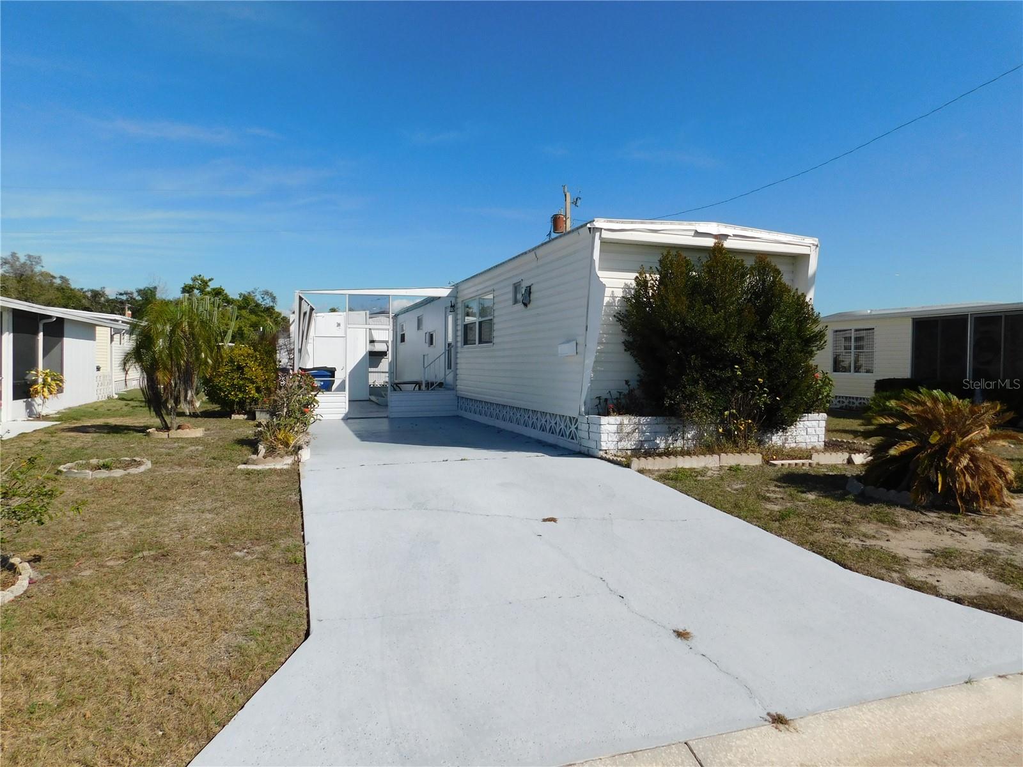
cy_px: 384
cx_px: 512
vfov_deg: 58.9
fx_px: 680
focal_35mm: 23
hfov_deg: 73.9
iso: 125
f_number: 6
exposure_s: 1/800
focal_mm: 4
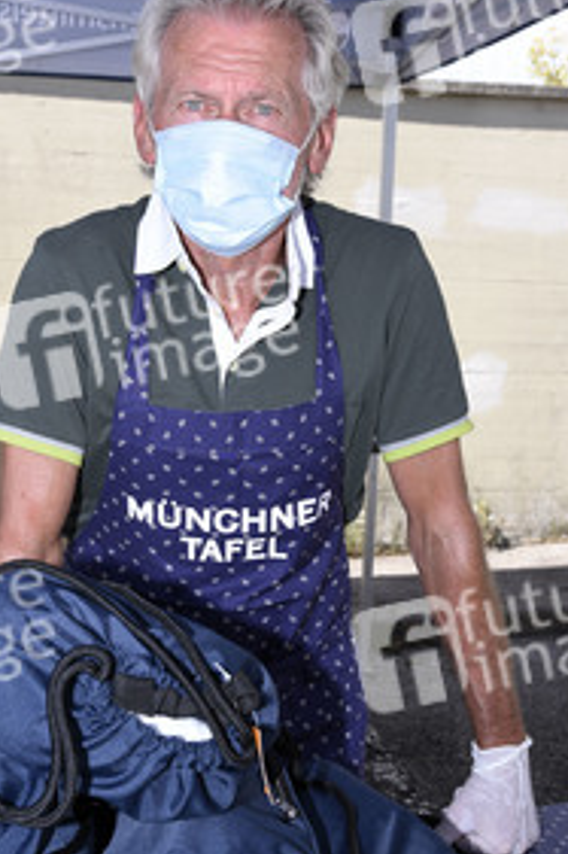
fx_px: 1279
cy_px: 489
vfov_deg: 36.8
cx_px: 231
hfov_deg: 25.0
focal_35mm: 54
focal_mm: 38
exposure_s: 1/160
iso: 160
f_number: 8
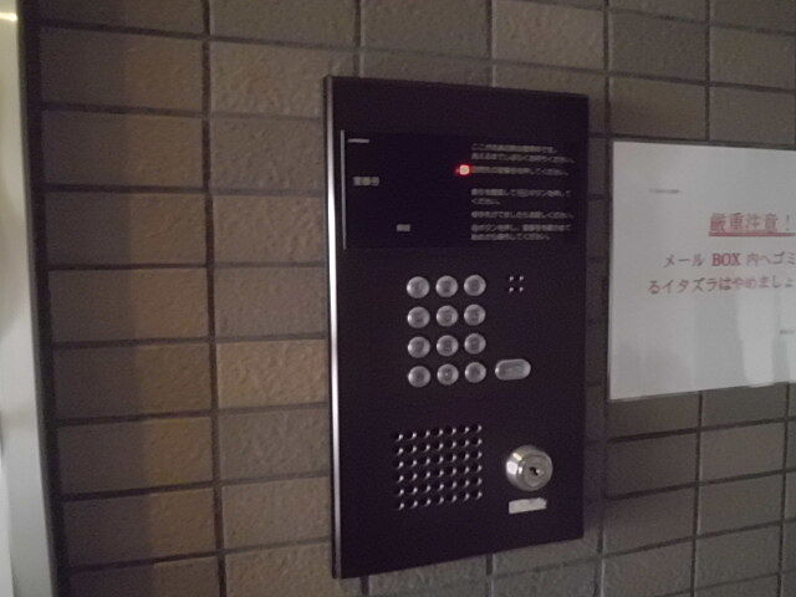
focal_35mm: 26
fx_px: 598
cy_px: 298
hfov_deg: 67.3
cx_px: 398
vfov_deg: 53.1
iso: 800
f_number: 2.8
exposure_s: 1/8
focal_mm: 4.7
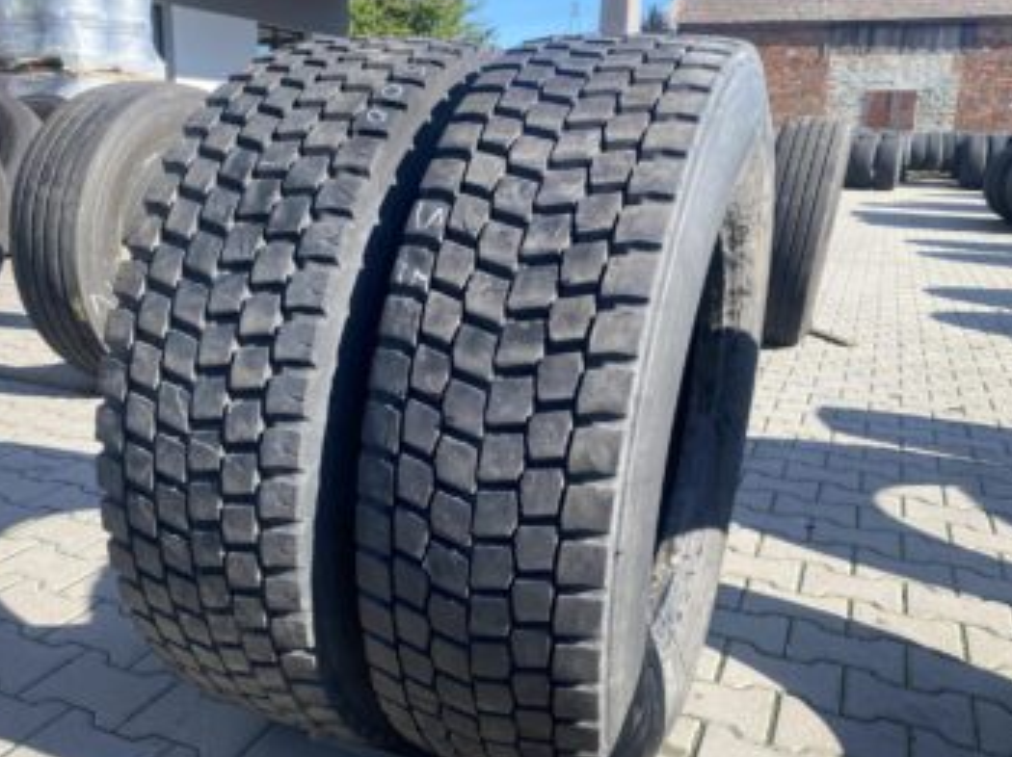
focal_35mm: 32
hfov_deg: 56.7
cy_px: 418
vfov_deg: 44.1
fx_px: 935
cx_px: 451
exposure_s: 1/816
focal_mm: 4.25
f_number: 1.8
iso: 32
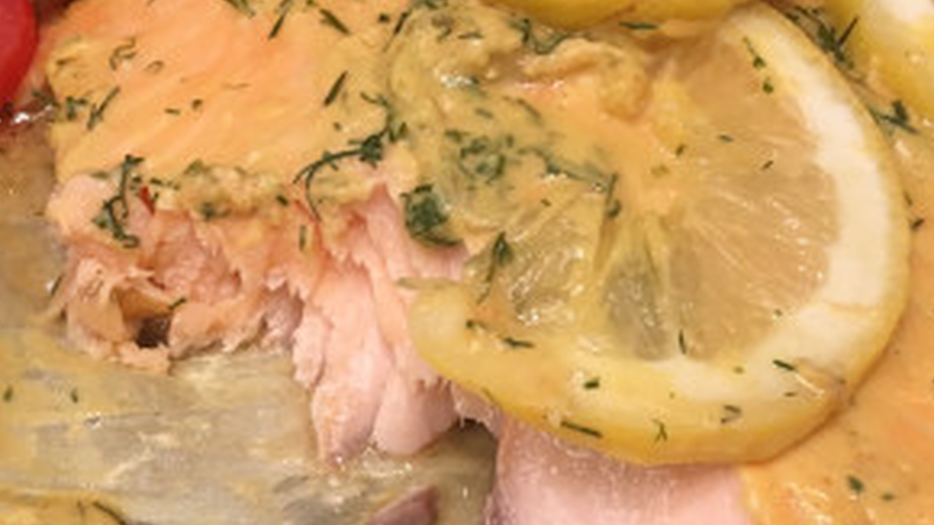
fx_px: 1684
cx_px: 568
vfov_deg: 17.7
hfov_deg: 30.9
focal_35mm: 68
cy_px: 337
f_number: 2.2
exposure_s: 1/33
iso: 100
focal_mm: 4.15
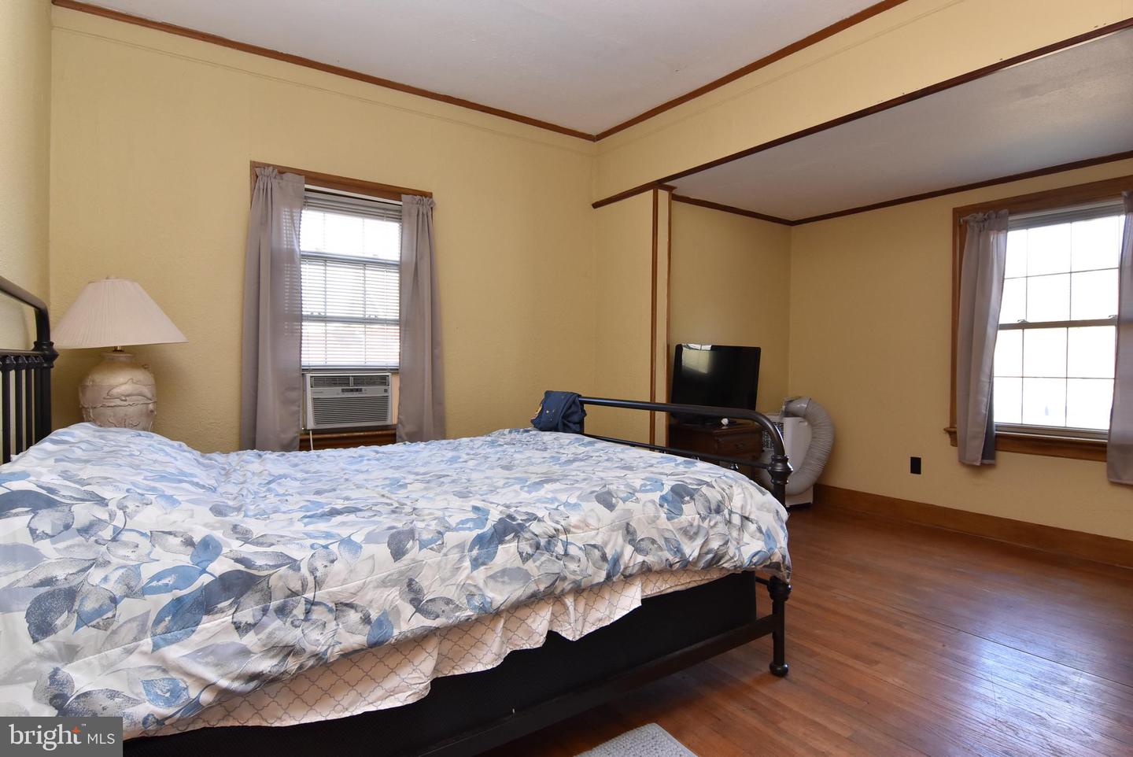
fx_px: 567
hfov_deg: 90.0
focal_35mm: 18
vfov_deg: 67.5
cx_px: 566
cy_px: 378
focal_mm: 12
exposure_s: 1/50
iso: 800
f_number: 7.1
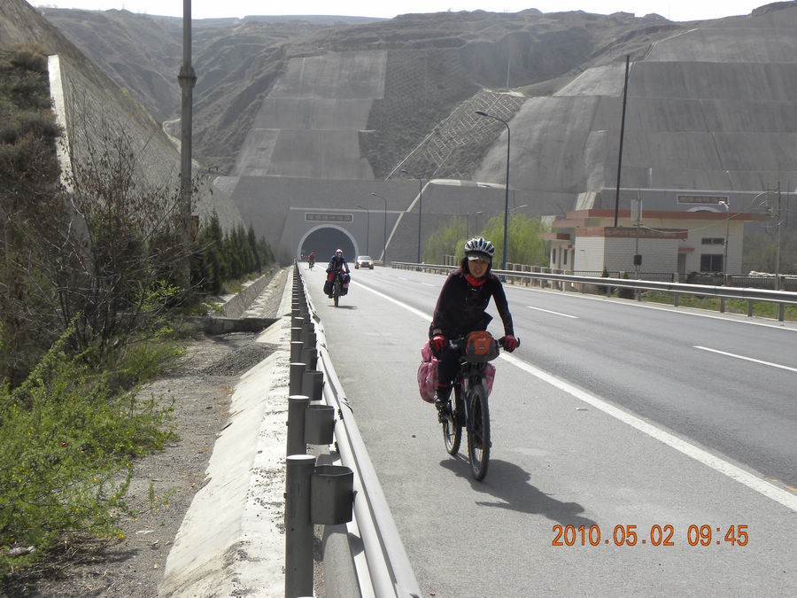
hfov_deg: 36.8
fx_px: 1197
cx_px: 398
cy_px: 299
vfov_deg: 28.0
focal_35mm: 52
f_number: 5.6
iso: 64
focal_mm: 9.2
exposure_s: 1/286
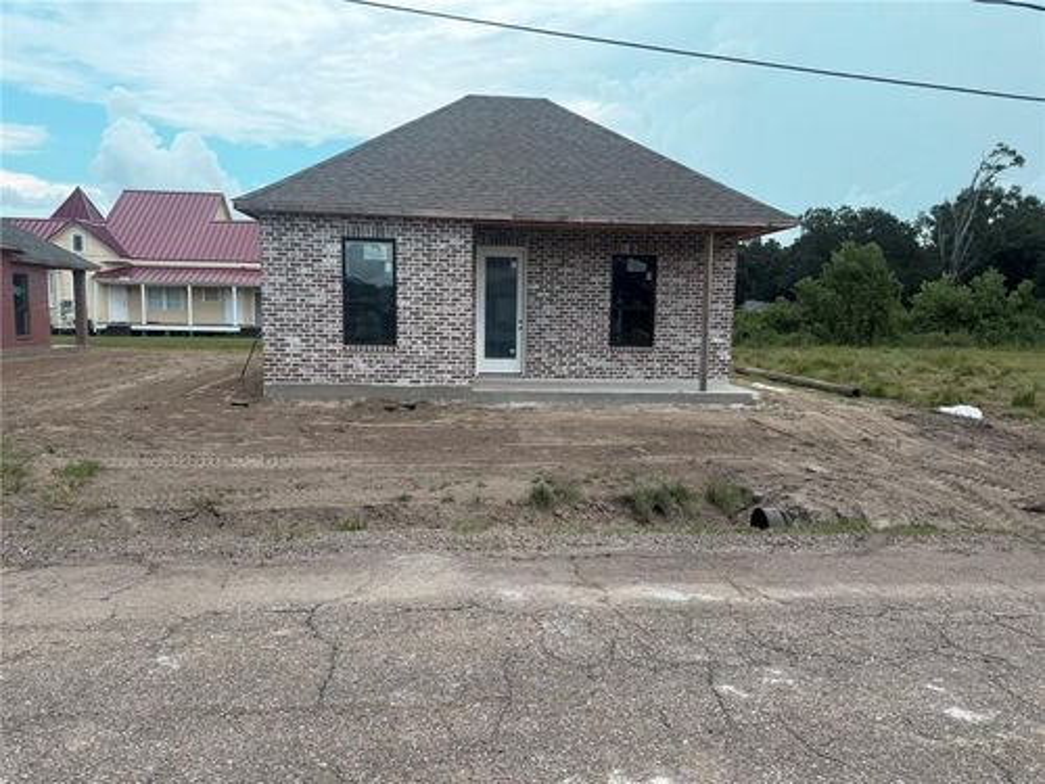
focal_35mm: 24
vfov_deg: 56.8
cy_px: 392
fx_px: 725
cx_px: 522
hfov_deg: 71.6
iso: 80
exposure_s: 1/2611
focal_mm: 6.76
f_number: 1.78
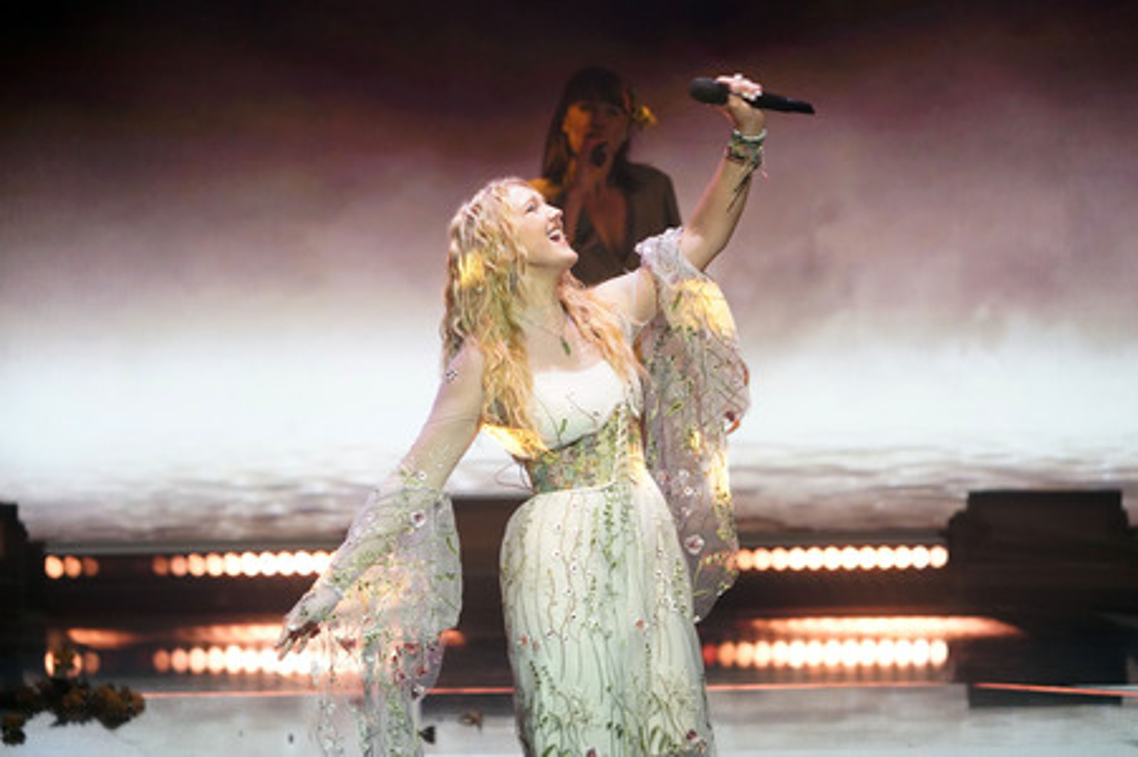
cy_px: 378
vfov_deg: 3.4
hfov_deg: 5.1
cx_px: 569
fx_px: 12761
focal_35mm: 404
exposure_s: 1/160
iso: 6400
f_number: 6.3
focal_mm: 404
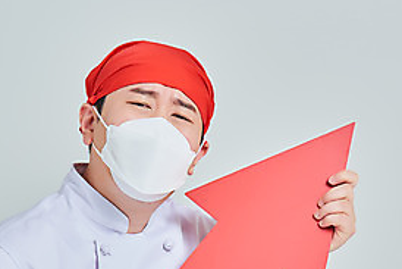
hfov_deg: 7.0
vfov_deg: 4.7
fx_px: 3296
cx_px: 143
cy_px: 279
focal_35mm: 295
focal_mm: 135
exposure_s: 1/125
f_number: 14
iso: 100
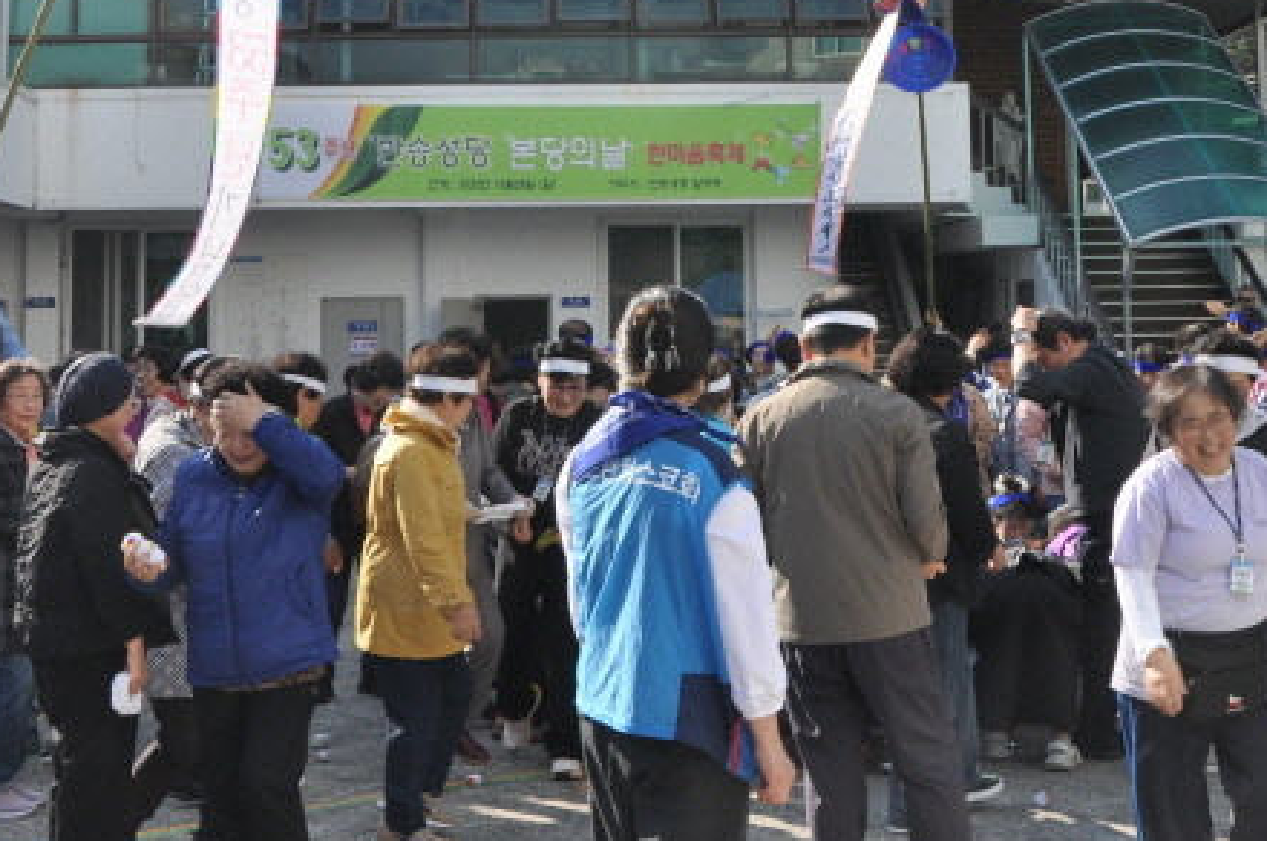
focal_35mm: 60
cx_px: 677
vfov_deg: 22.1
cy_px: 99
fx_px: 2109
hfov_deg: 33.4
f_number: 11
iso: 200
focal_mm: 22
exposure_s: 1/125
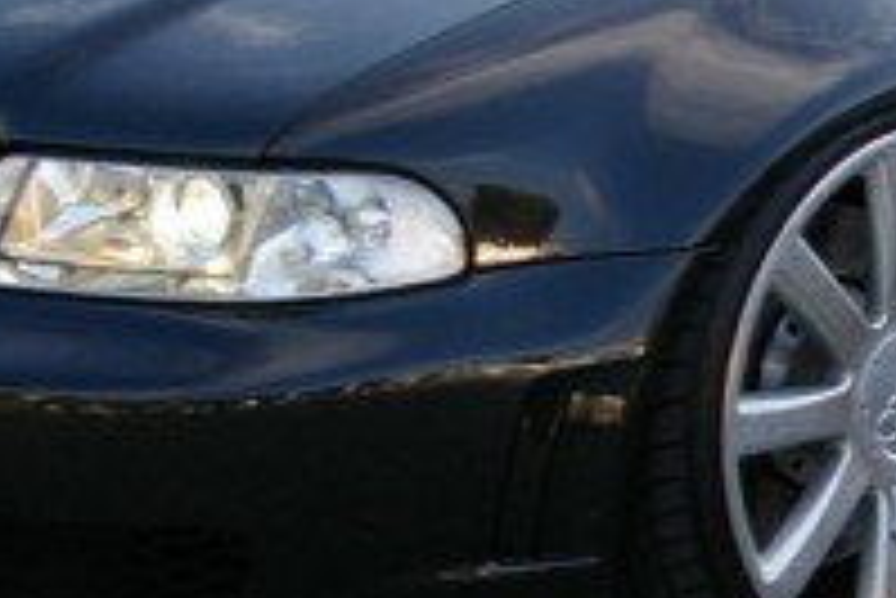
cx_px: 986
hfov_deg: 9.6
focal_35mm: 211
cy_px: 312
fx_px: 5255
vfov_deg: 6.5
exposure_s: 1/125
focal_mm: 35
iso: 200
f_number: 6.7
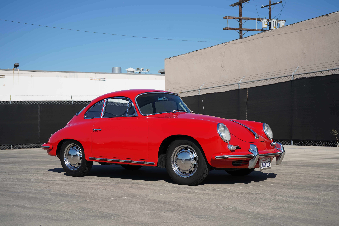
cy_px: 113
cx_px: 170
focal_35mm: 49
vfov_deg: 27.5
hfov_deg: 40.3
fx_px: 461
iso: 100
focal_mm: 49
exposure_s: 1/640
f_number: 6.3
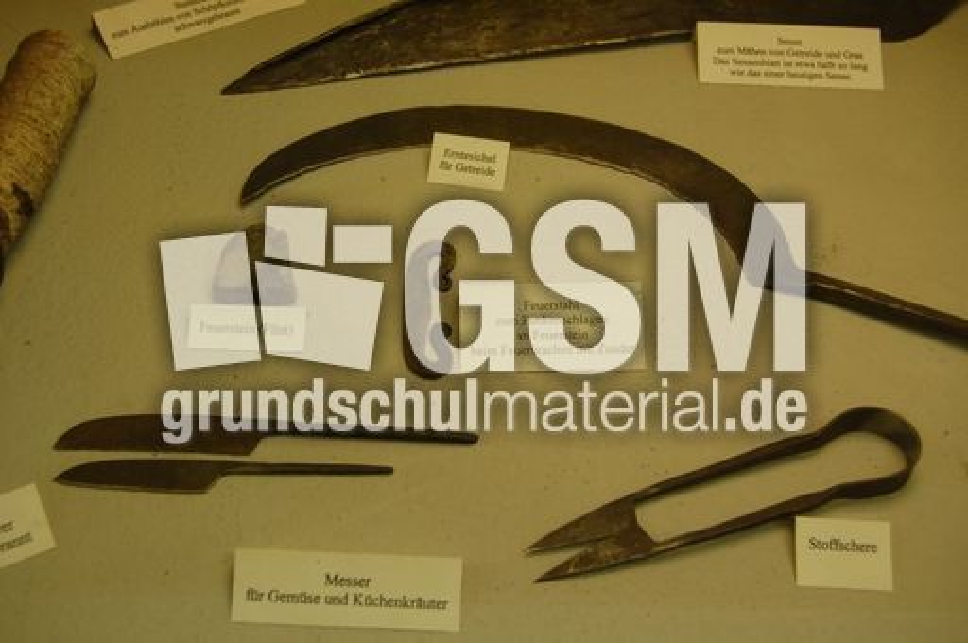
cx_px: 484
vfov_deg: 29.8
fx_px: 1208
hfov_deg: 43.7
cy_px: 322
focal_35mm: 45
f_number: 5.6
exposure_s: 1/60
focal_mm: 30
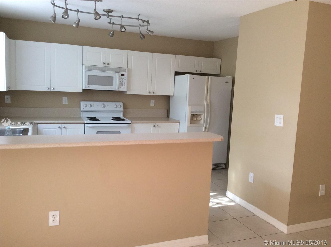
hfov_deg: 56.9
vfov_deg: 44.0
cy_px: 124
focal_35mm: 32
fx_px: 305
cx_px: 166
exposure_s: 1/24
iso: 64
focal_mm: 3.3
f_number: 2.4
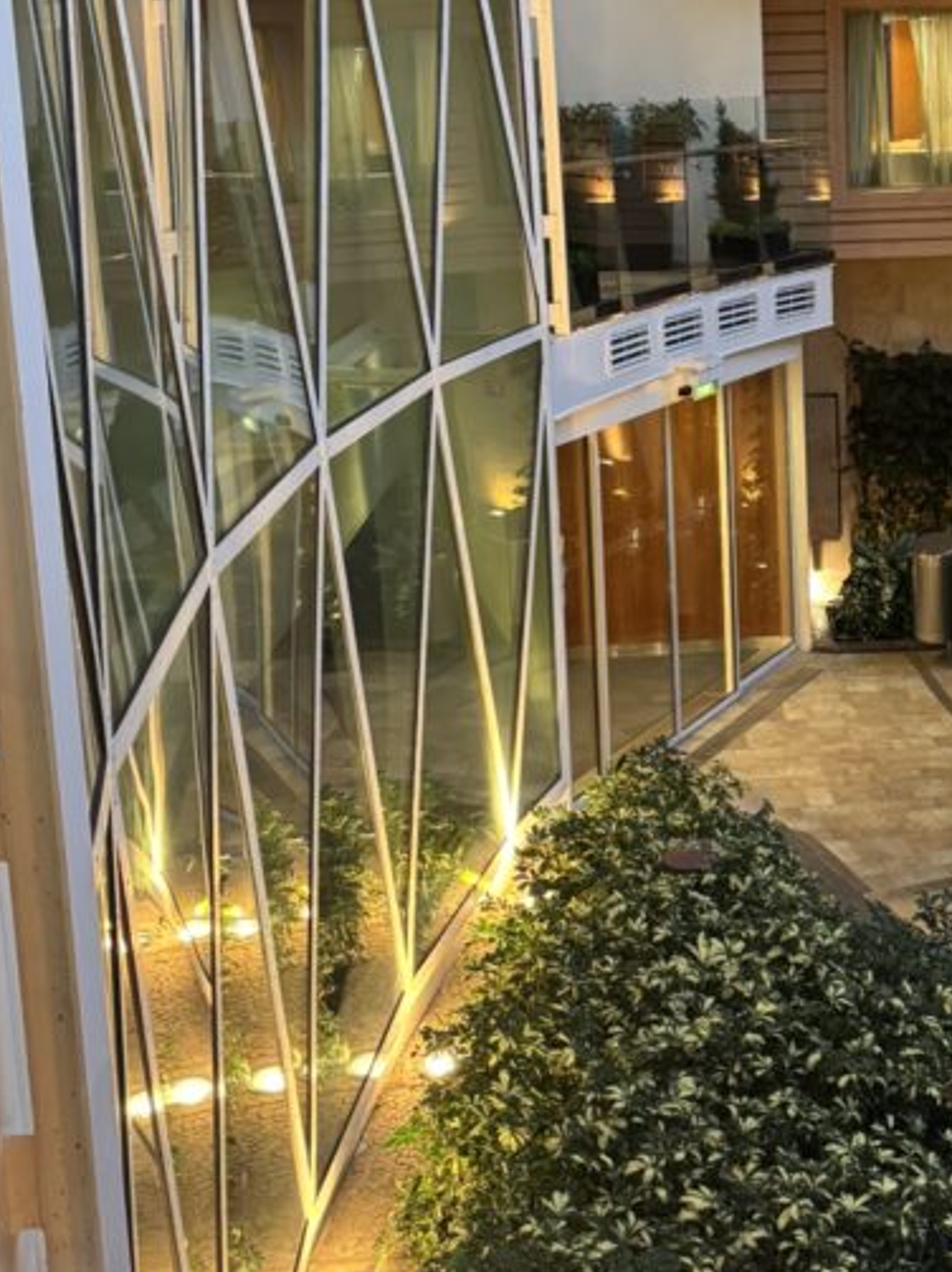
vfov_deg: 38.0
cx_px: 820
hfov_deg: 28.7
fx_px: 1798
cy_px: 324
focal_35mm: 49
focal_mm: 6.76
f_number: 1.78
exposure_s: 1/60
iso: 800
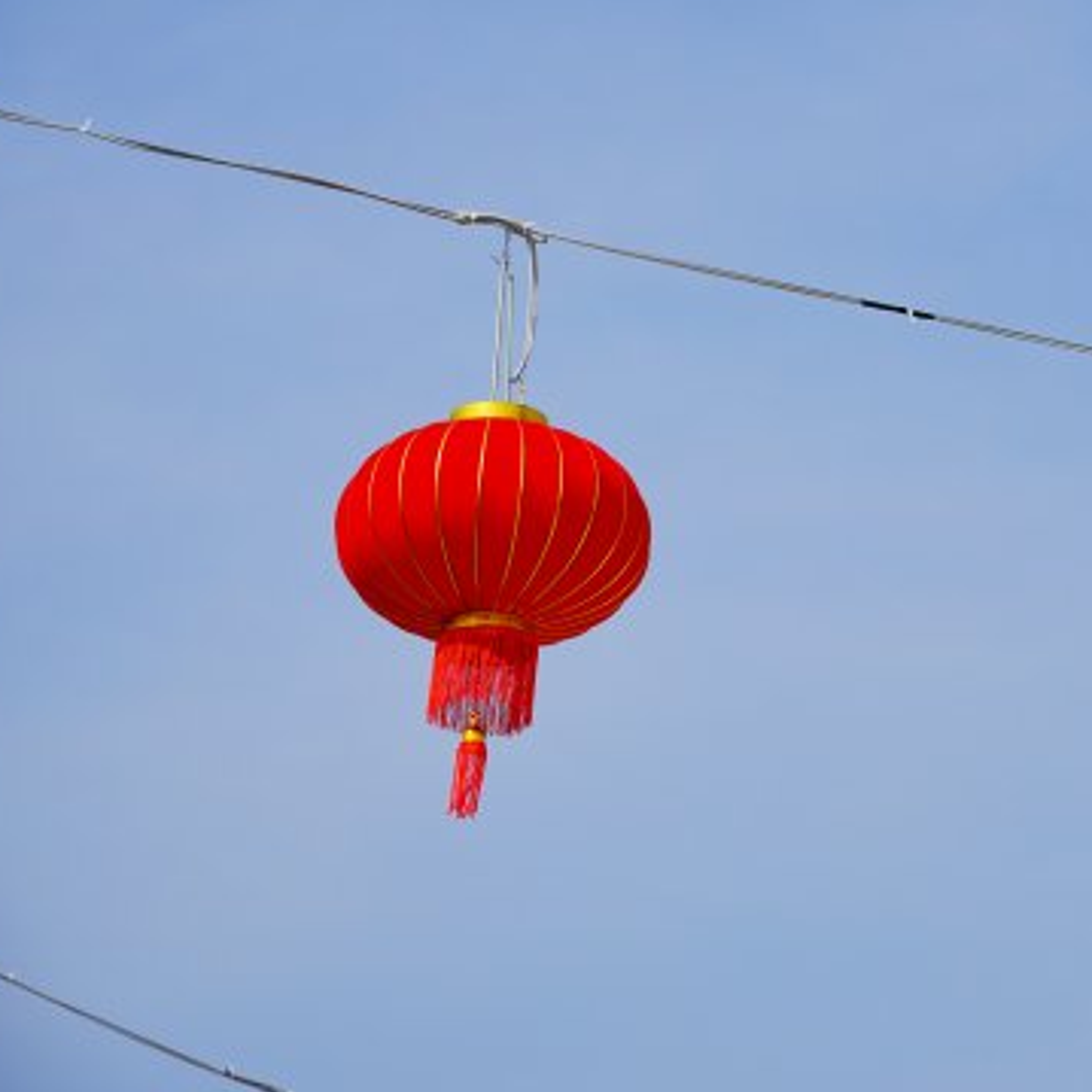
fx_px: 5425
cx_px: 885
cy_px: 499
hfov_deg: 11.5
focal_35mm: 152
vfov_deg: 11.5
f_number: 5.6
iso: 100
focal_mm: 105
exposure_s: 1/1250
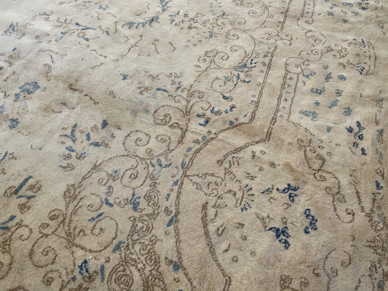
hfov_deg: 69.4
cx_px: 194
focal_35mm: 25
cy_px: 146
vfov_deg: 54.9
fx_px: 280
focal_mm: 5.1
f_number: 1.6
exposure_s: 1/62
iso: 64
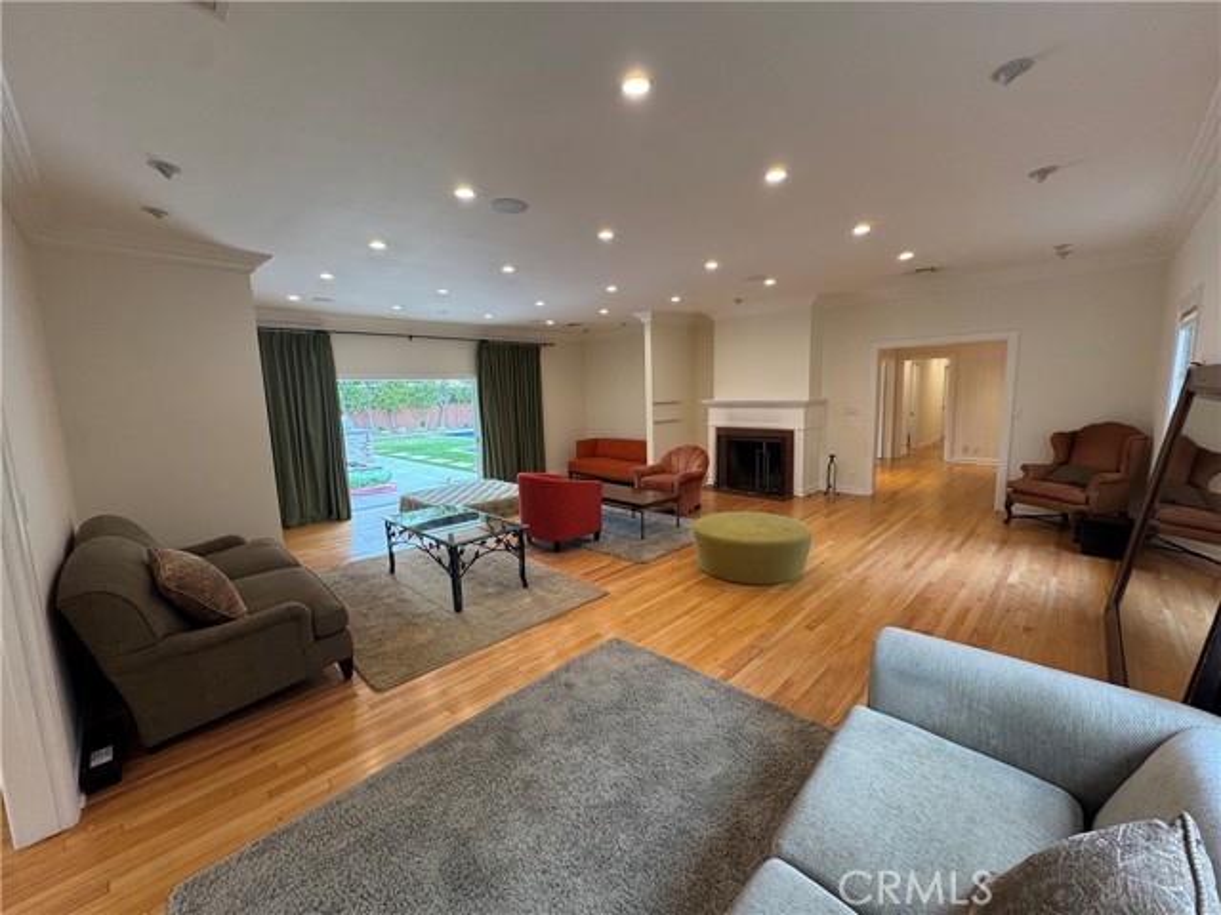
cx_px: 610
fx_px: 494
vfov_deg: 85.7
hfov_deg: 102.1
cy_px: 458
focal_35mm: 14
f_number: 2.2
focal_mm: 2.22
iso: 160
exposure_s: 1/120
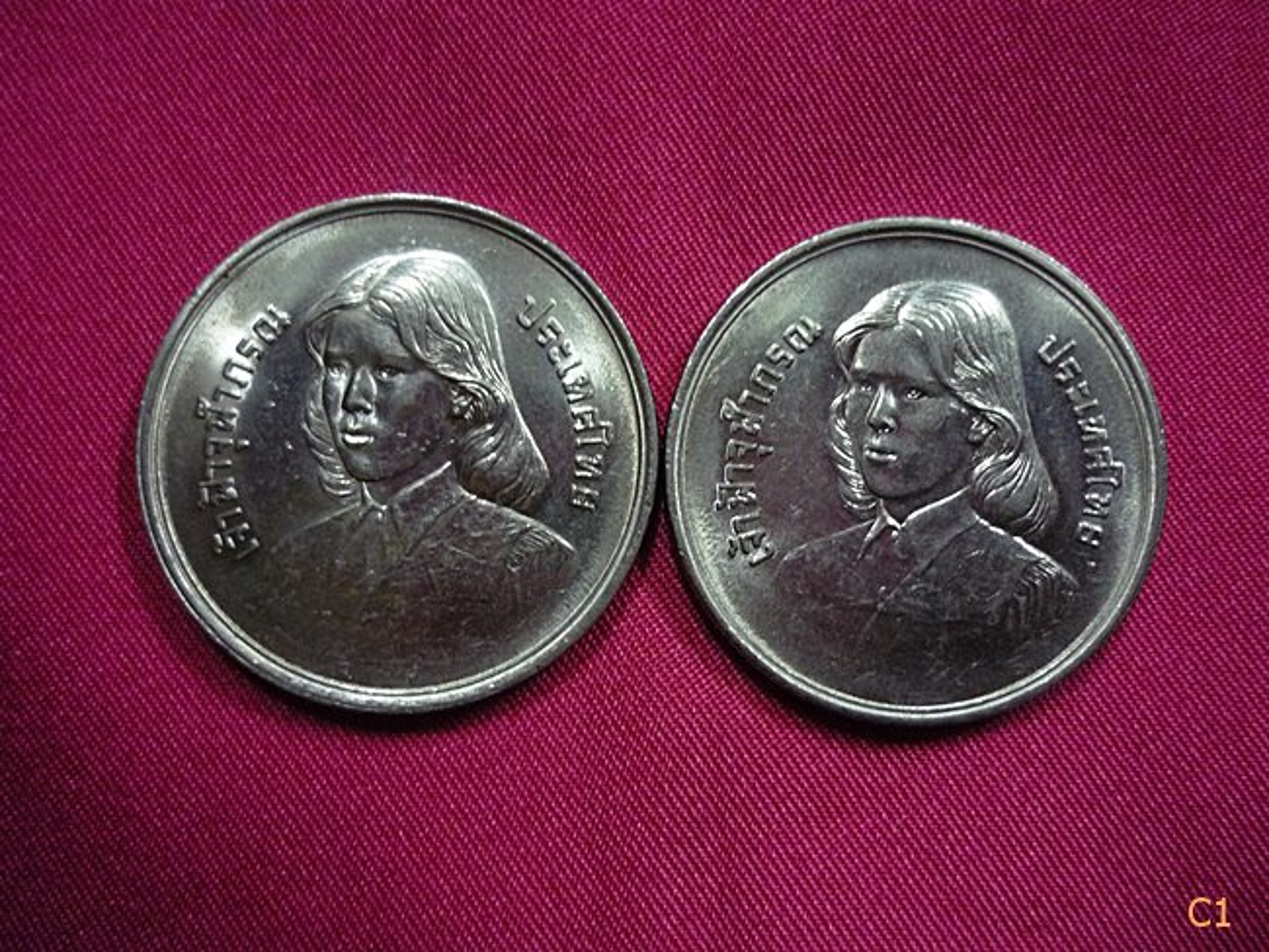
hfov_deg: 55.3
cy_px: 476
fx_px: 1210
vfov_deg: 43.0
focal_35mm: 33
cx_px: 634
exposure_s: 1/8
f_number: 2.8
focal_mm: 5.5
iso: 400
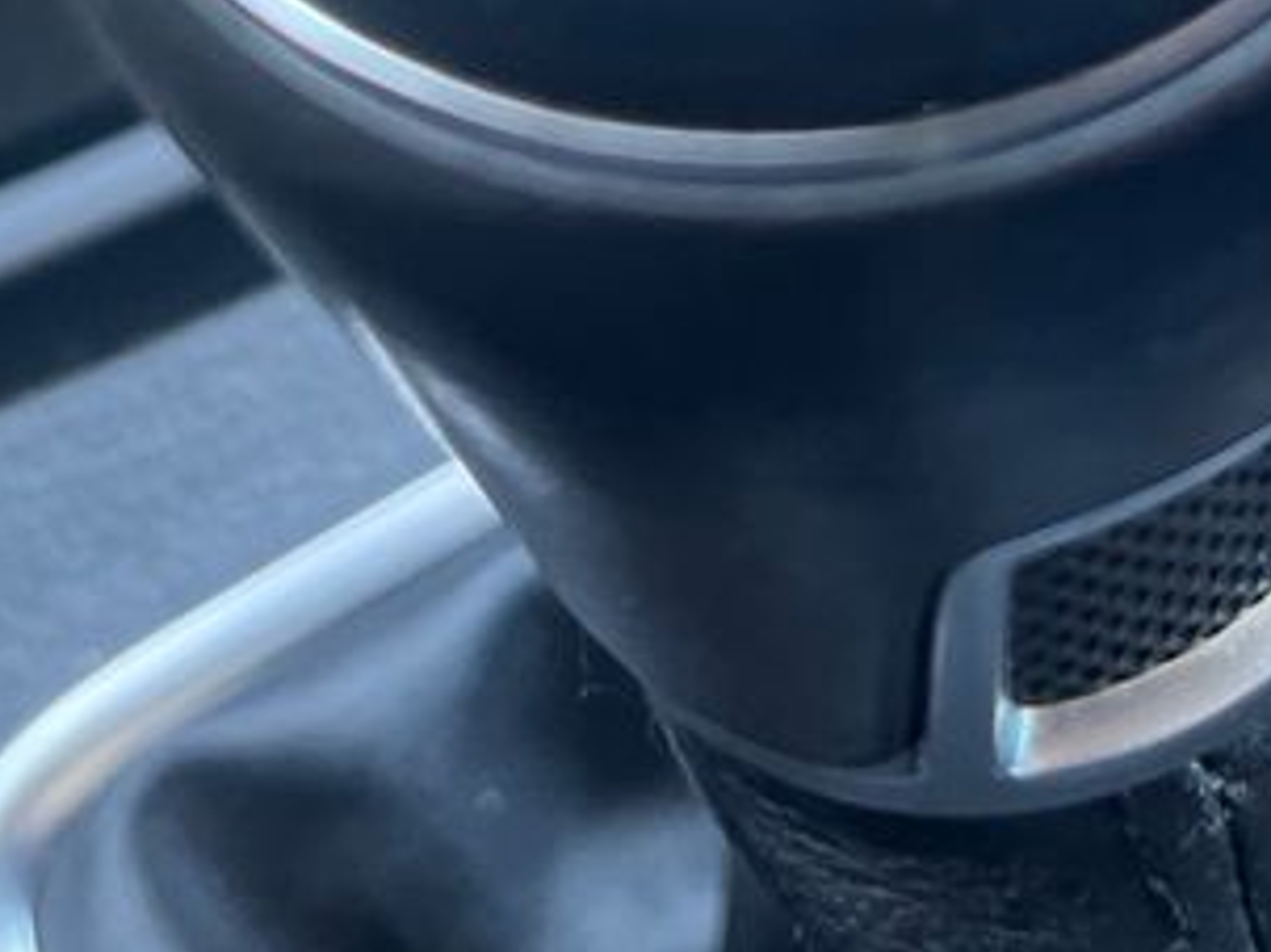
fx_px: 3230
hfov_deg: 22.2
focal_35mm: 88
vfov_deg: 15.2
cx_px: 721
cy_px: -579
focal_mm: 5.1
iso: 250
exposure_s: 1/60
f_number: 1.6
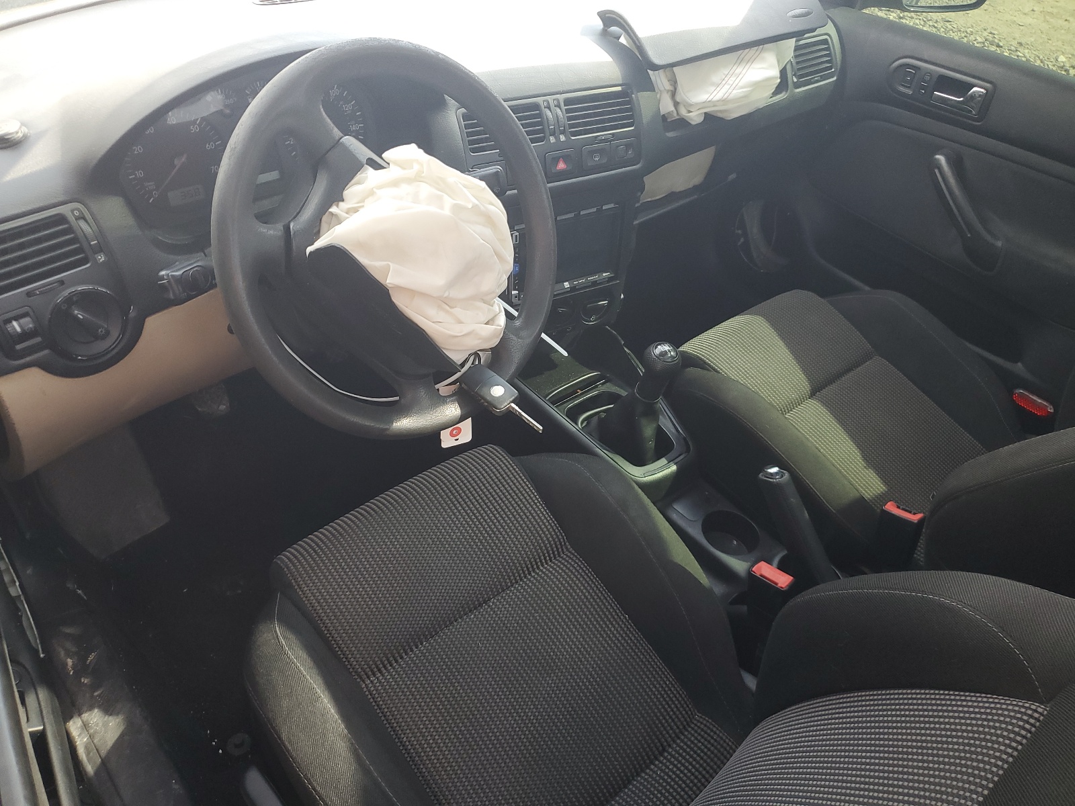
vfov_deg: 53.1
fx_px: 807
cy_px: 403
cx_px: 538
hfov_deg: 67.3
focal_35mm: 26
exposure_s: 1/120
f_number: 1.5
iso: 67
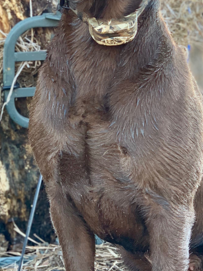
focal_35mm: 118
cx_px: 21
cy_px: 106
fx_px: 923
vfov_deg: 16.7
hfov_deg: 12.5
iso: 64
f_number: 2.4
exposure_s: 1/122
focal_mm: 6
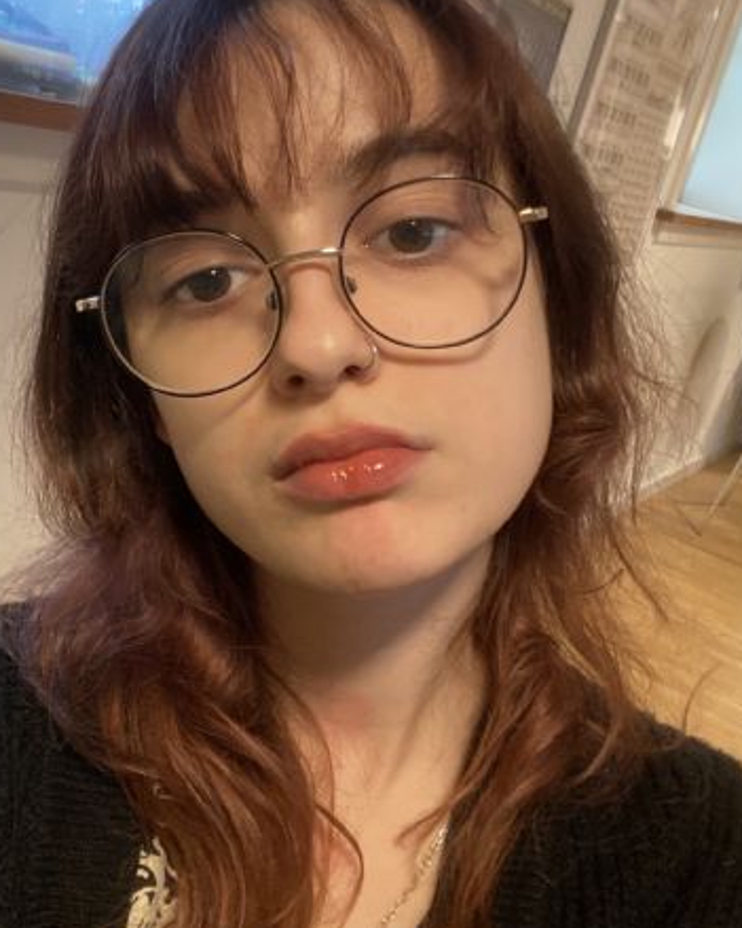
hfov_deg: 37.2
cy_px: 374
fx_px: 1098
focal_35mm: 40
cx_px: 315
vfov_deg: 45.6
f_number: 2.2
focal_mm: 2.71
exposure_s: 1/33
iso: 400
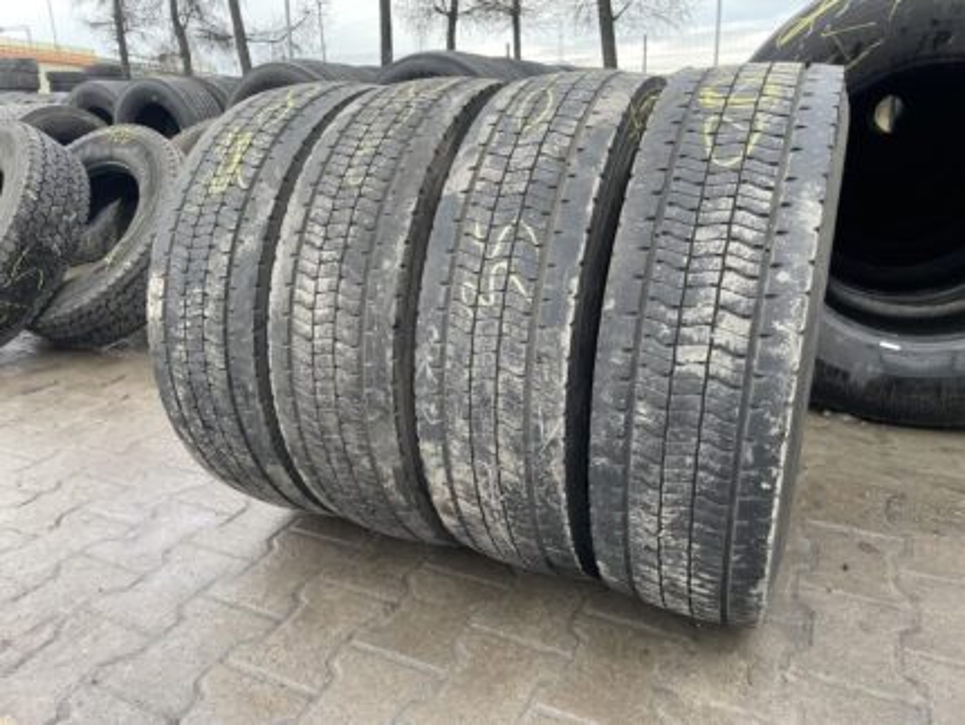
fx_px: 725
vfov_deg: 53.1
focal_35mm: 26
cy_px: 362
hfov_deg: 67.3
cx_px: 482
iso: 50
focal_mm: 4.2
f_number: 1.6
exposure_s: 1/121
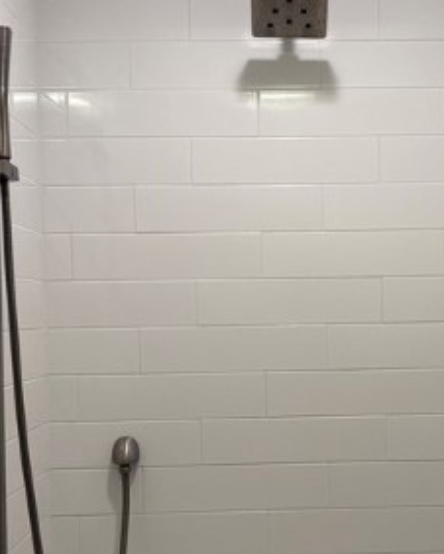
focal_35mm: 69
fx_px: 1132
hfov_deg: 22.0
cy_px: 346
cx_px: 336
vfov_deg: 27.4
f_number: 1.6
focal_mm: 5.96
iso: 50
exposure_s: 1/120
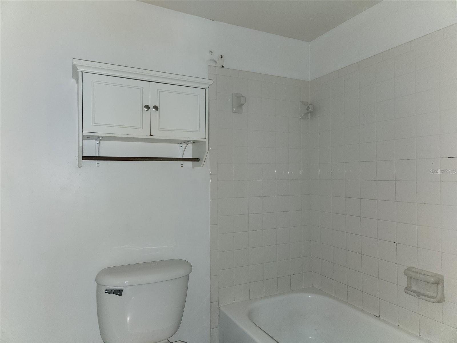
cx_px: 228
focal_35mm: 23
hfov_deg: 73.9
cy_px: 172
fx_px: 304
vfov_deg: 58.9
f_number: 1.8
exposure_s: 1/40
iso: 80
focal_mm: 5.4
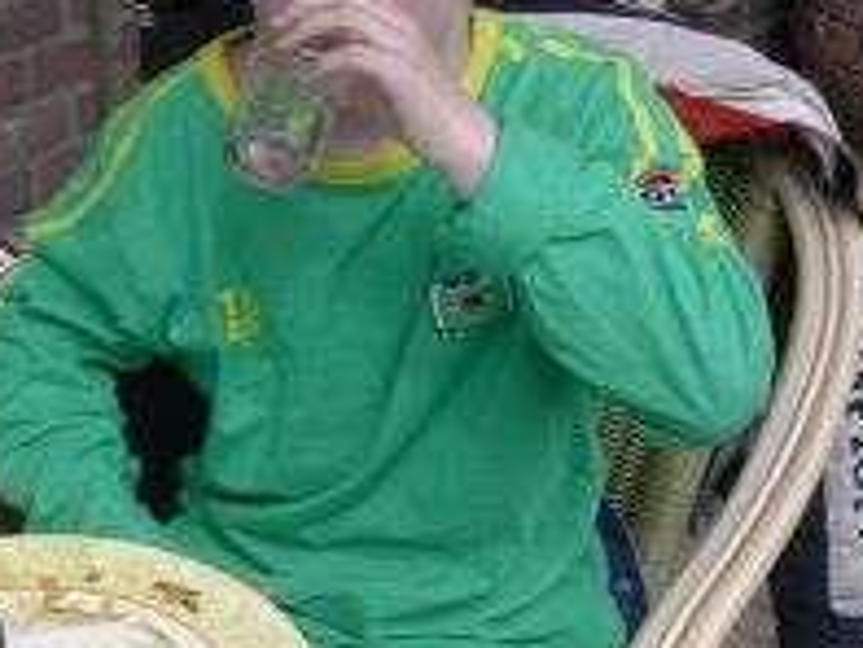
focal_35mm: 90
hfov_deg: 21.6
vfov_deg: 16.4
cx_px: 245
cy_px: 258
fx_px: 2245
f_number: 2.9
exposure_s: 1/813
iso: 70
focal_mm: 6.7
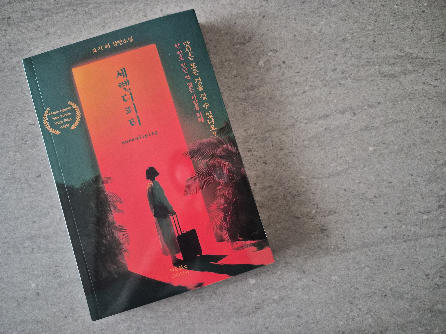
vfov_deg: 58.9
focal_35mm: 23
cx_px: 223
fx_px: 296
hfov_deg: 73.9
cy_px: 167
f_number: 1.8
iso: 1250
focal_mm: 5.4
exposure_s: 1/60.2
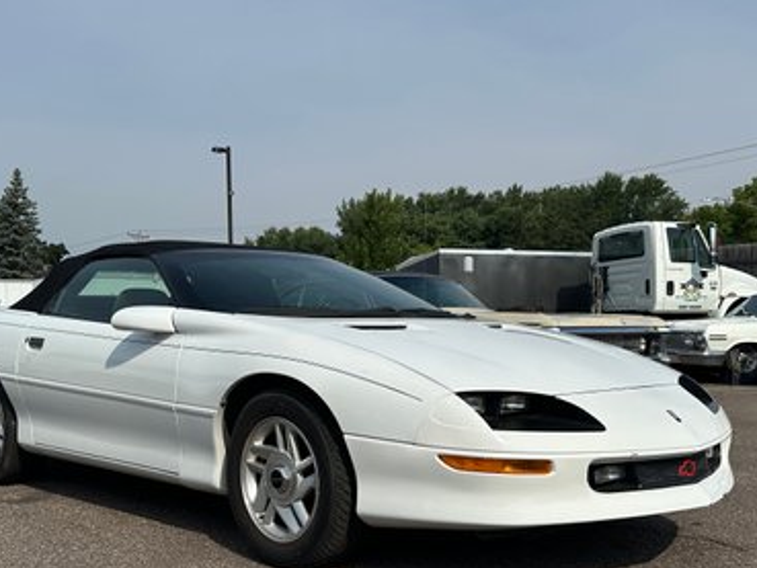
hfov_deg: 45.8
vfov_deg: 35.0
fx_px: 897
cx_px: 370
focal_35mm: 41
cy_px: 337
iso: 80
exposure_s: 1/9709
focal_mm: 6.86
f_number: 1.78
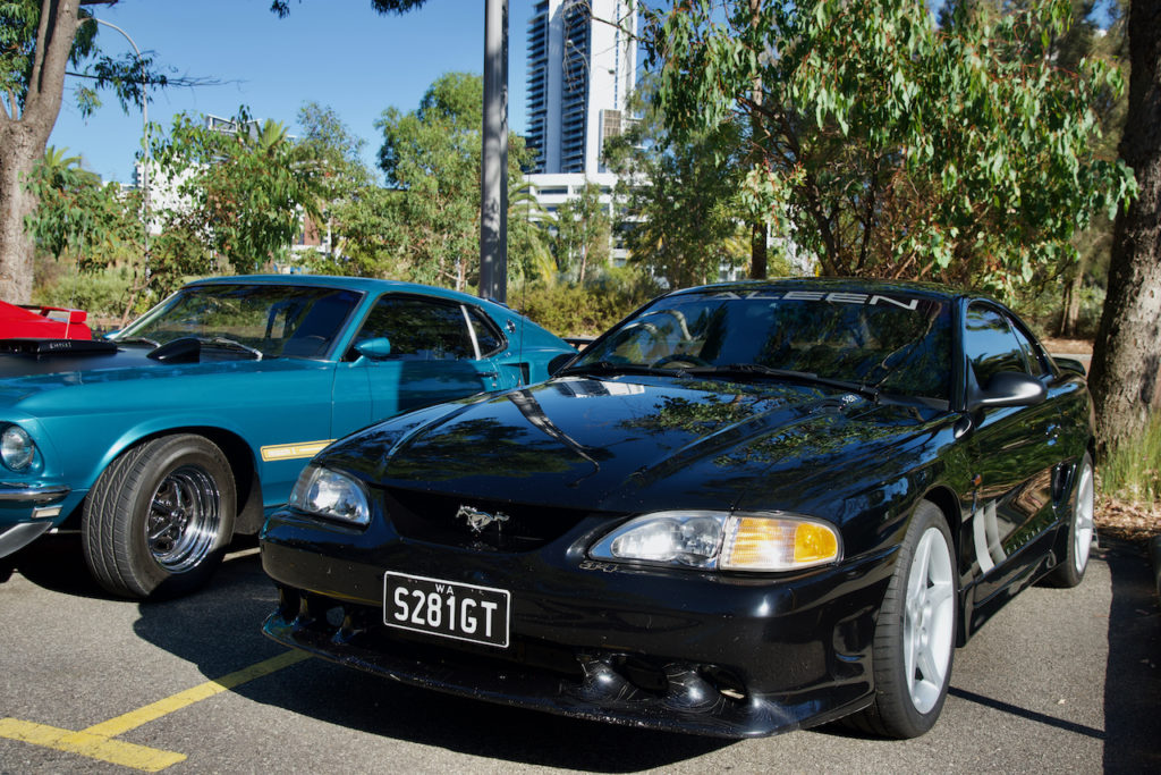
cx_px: 580
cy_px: 388
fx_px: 1226
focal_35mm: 38
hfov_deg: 50.7
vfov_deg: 35.1
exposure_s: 1/250
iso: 200
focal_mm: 38
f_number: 8
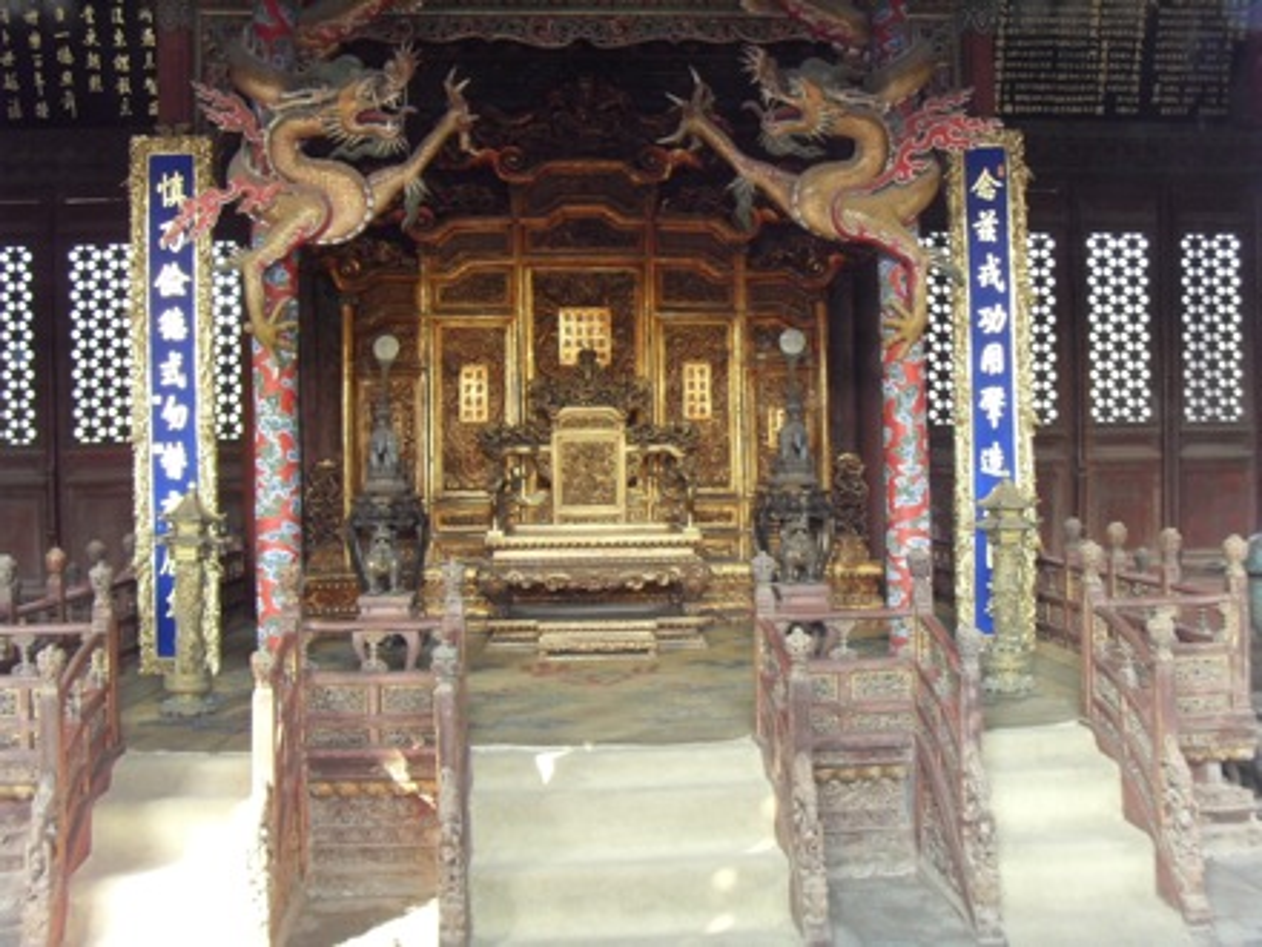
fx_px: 1422
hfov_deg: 47.9
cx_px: 631
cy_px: 474
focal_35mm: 39
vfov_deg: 36.8
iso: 320
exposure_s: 1/45
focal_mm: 6.6
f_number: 3.5
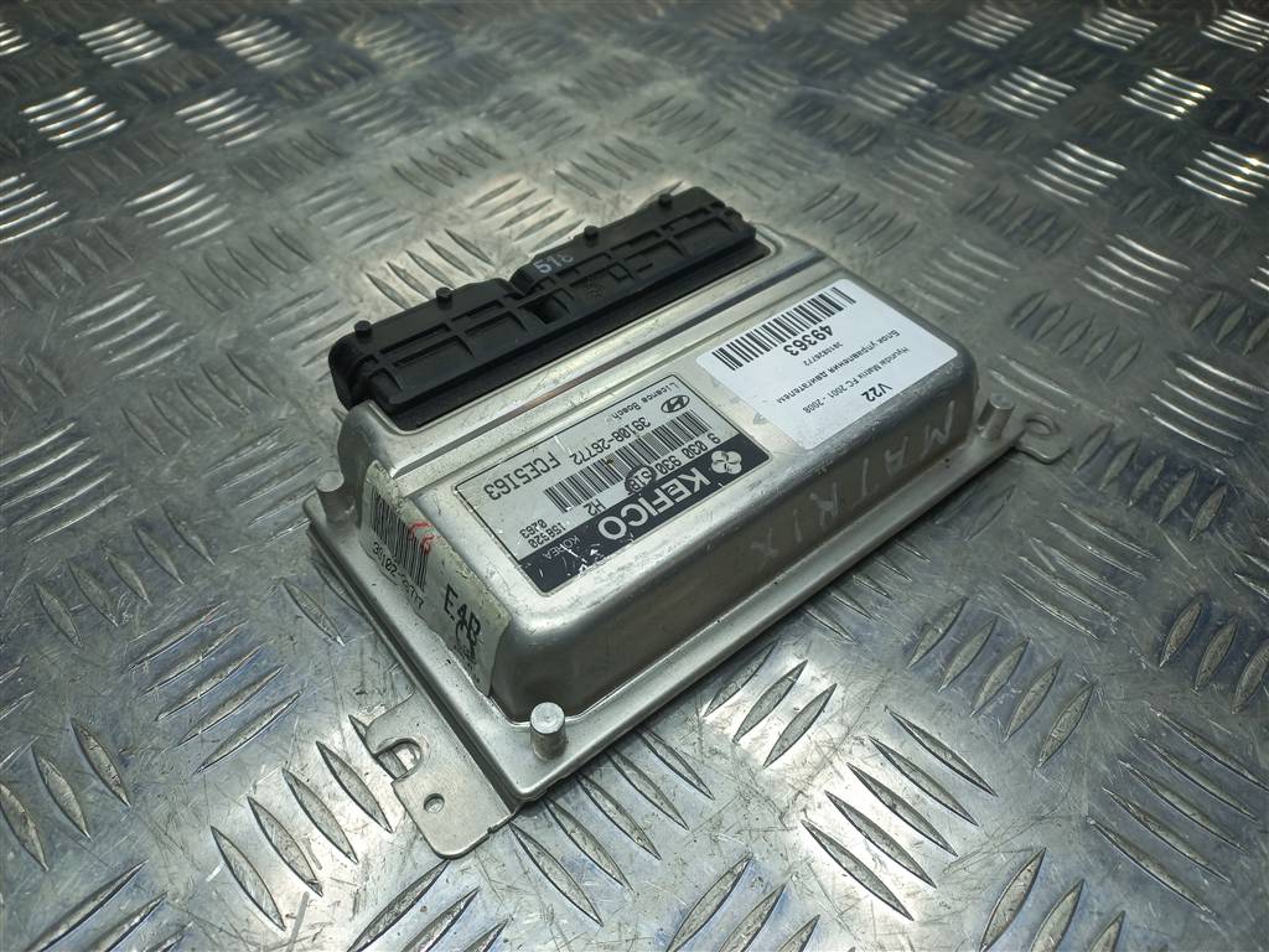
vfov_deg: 54.9
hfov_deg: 69.4
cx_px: 634
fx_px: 916
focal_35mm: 25
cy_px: 476
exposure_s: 1/100
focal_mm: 4.6
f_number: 1.8
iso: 25
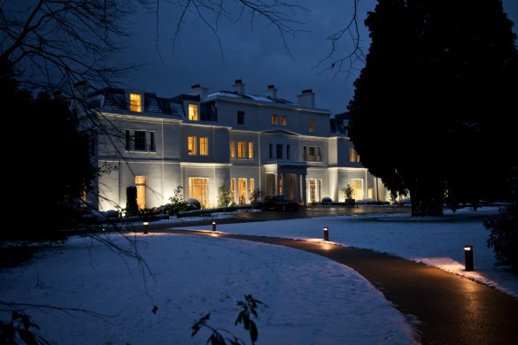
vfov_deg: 35.9
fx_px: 532
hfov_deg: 51.9
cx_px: 251
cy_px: 173
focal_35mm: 37
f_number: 2.8
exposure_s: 1/45
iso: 800
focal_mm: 35
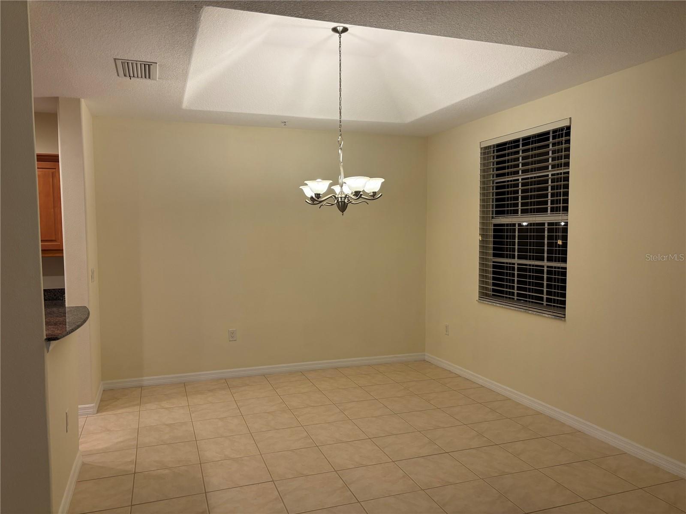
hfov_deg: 67.3
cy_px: 257
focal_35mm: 26
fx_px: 515
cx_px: 343
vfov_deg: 53.1
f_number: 1.6
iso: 125
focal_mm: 5.96
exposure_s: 1/120
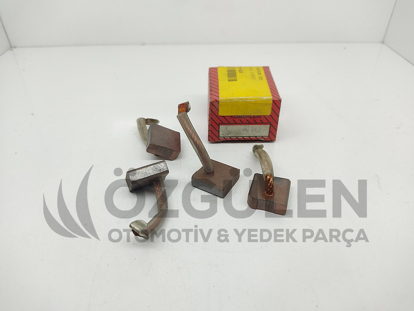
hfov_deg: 67.3
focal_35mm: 26
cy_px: 156
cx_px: 207
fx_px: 311
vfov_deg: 53.1
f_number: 1.79
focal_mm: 4.74
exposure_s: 1/100
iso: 138
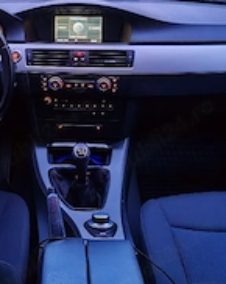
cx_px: 73
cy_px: 34
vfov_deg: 31.2
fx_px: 486
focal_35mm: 58
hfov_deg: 26.0
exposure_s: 1/25
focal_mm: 6.12
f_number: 1.9
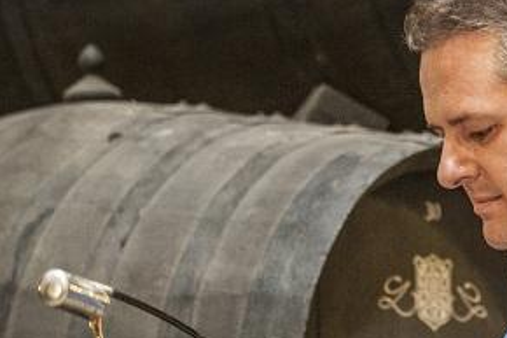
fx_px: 3476
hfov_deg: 8.2
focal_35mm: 247
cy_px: 385
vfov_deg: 5.5
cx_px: 698
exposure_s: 1/50
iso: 1600
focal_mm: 70
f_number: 3.2
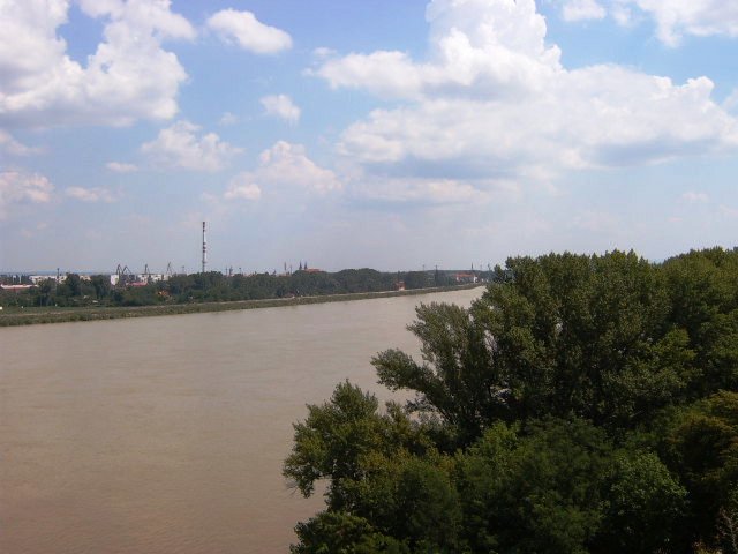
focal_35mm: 38
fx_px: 810
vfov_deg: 37.7
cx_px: 369
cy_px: 277
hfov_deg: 49.0
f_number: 5.8
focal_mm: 5.8
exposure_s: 1/350
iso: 63
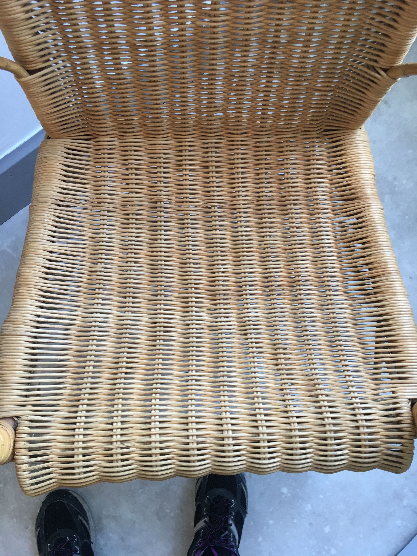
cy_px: 278
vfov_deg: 61.7
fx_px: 466
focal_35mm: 29
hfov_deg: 48.2
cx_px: 208
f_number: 2.2
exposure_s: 1/33
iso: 100
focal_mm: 4.15
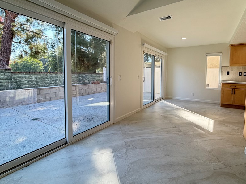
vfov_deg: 71.3
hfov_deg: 87.4
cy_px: 81
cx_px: 137
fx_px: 128
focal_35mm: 18
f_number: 2.2
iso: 100
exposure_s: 1/120
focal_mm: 2.22
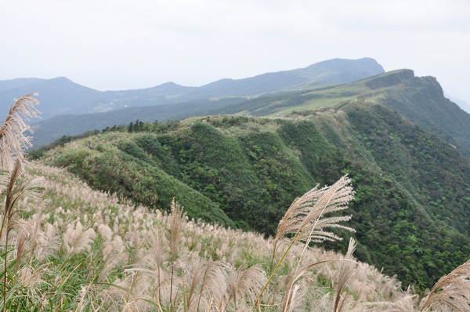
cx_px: 235
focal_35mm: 33
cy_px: 156
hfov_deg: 57.3
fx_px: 430
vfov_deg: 39.8
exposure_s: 1/200
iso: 400
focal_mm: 22
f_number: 10
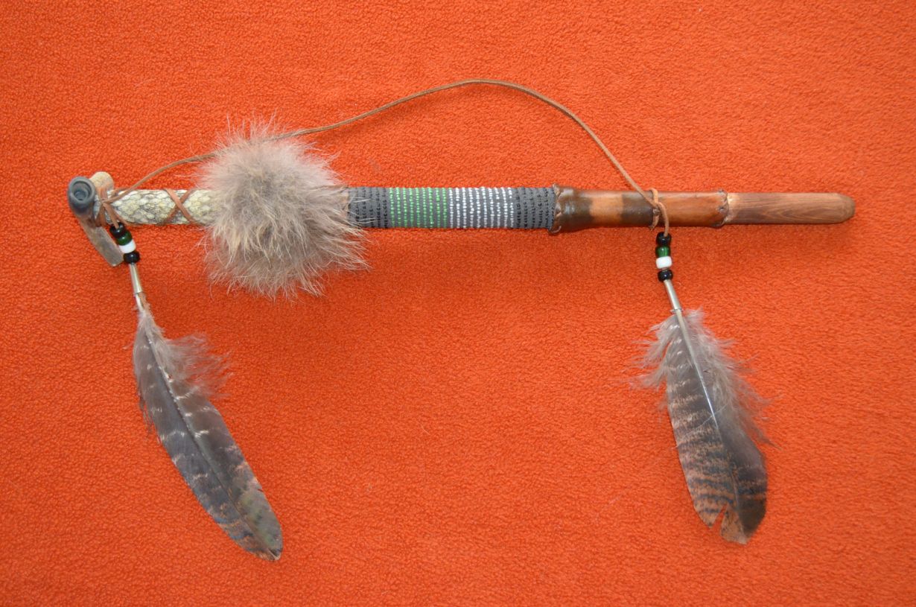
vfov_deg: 26.4
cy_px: 304
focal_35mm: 51
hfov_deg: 39.0
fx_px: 1295
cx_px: 458
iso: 3200
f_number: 5
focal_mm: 34
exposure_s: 1/60
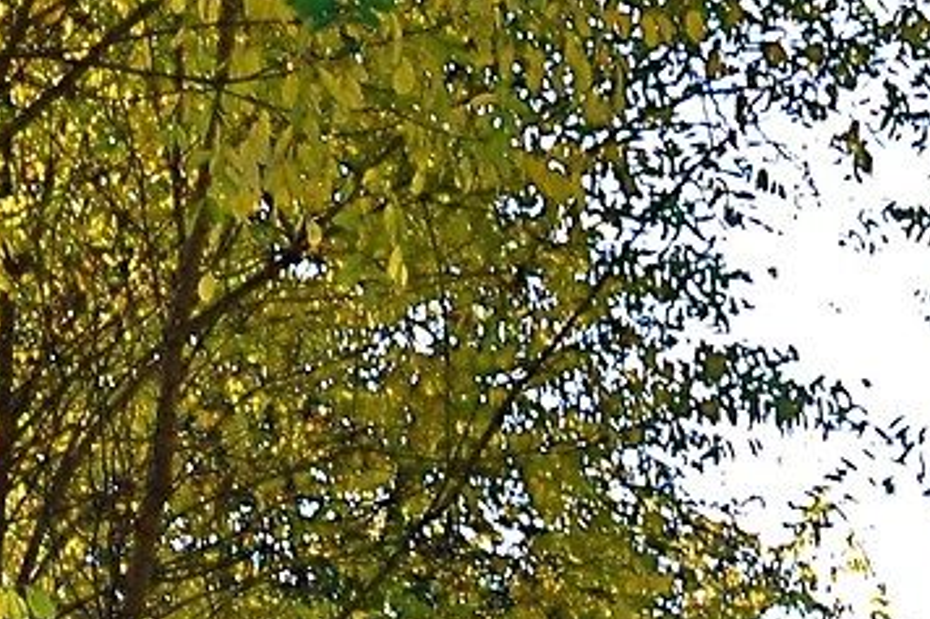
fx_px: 6791
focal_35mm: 263
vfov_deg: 5.0
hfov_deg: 7.8
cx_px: 964
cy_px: 1695
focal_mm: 26
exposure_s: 1/50
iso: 100
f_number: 8
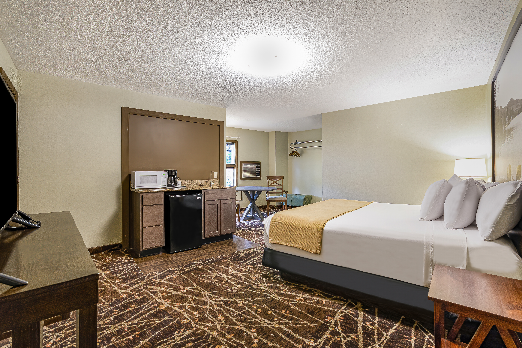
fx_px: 217
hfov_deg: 100.4
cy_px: 174
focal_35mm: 15
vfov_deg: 77.3
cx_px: 261
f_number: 9
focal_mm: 10
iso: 400
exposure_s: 1.6
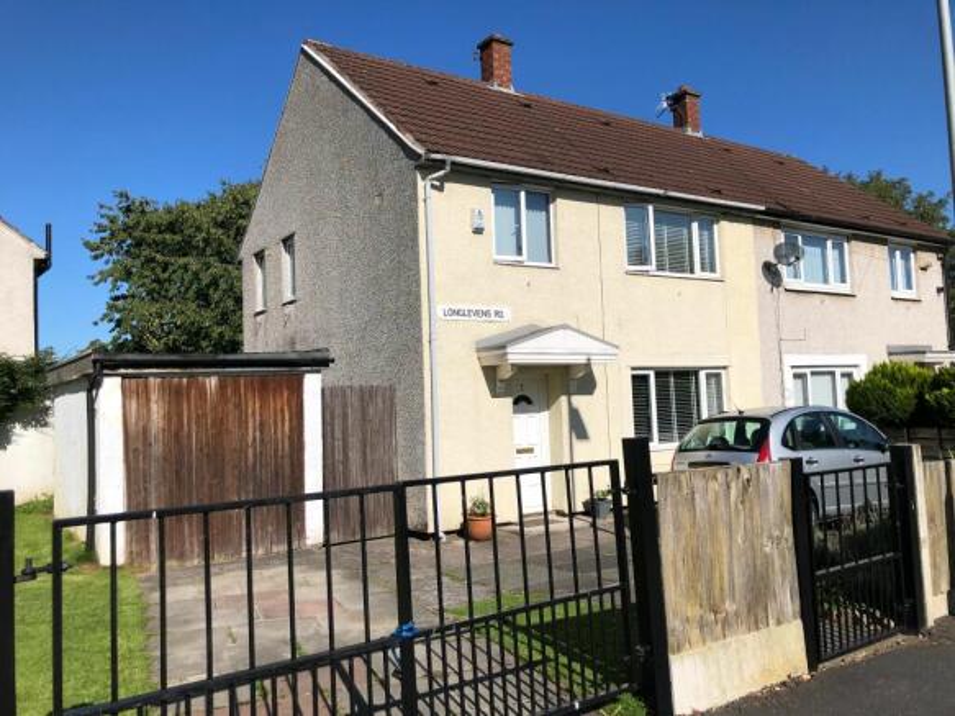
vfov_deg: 49.7
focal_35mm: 28
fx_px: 772
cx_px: 478
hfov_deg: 63.5
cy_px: 358
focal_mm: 3.99
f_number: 1.8
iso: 20
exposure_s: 1/4049
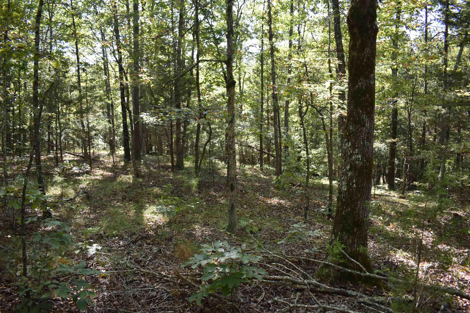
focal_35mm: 27
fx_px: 352
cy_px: 156
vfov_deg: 47.9
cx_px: 235
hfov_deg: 67.4
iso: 400
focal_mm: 18
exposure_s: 1/250
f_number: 4.5
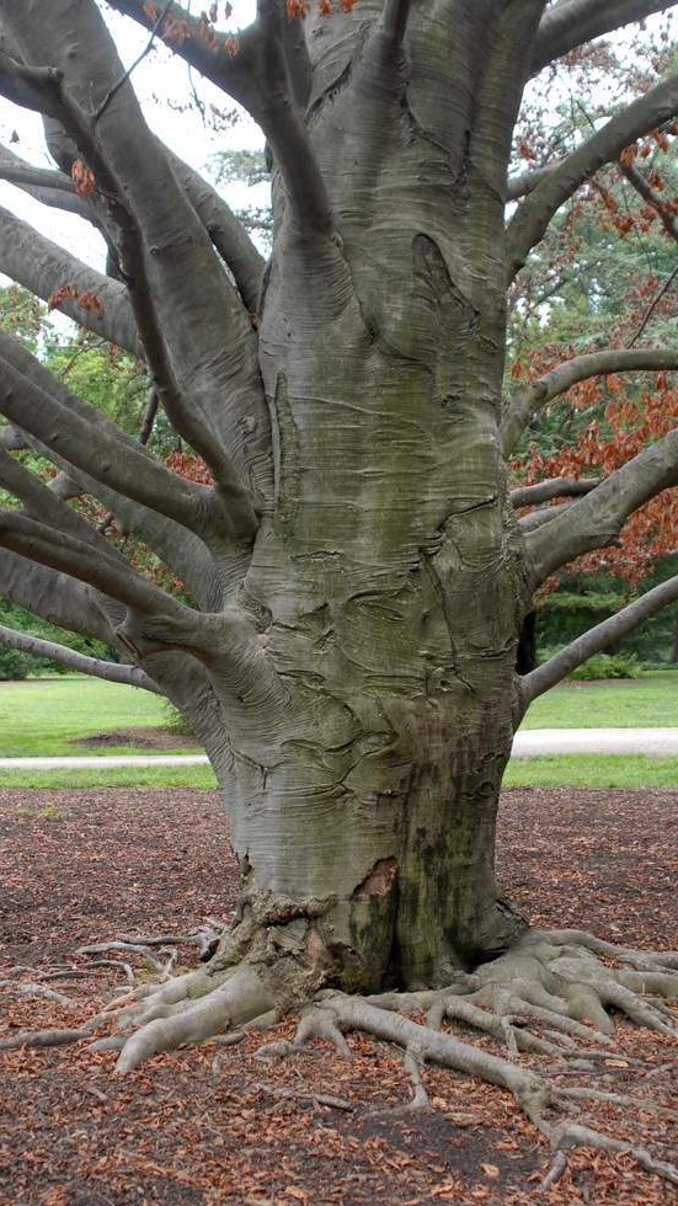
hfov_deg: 26.0
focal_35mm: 46
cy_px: 591
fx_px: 1471
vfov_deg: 44.6
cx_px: 351
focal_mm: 28
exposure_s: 1/80
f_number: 4.5
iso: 400
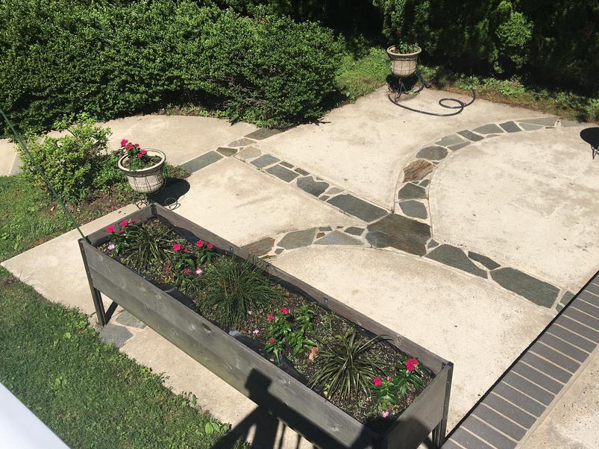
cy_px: 227
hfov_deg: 50.1
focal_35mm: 37
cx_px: 305
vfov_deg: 38.7
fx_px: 640
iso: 25
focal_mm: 4.15
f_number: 2.2
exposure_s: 1/2564
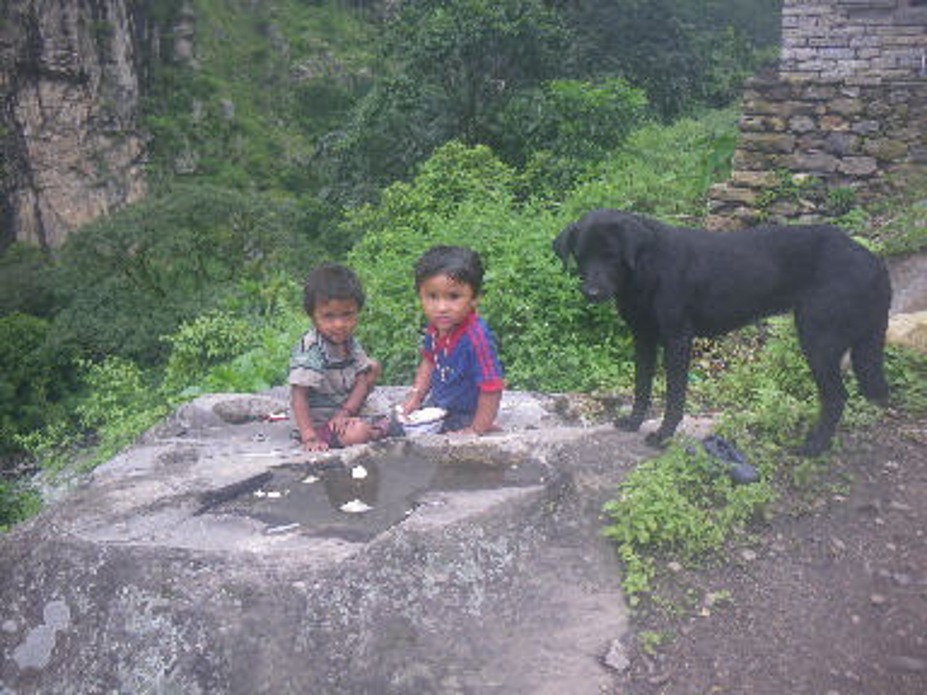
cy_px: 348
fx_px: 750
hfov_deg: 63.4
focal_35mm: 28
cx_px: 464
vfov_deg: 49.7
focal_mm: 5
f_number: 3.5
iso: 50
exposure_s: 1/80
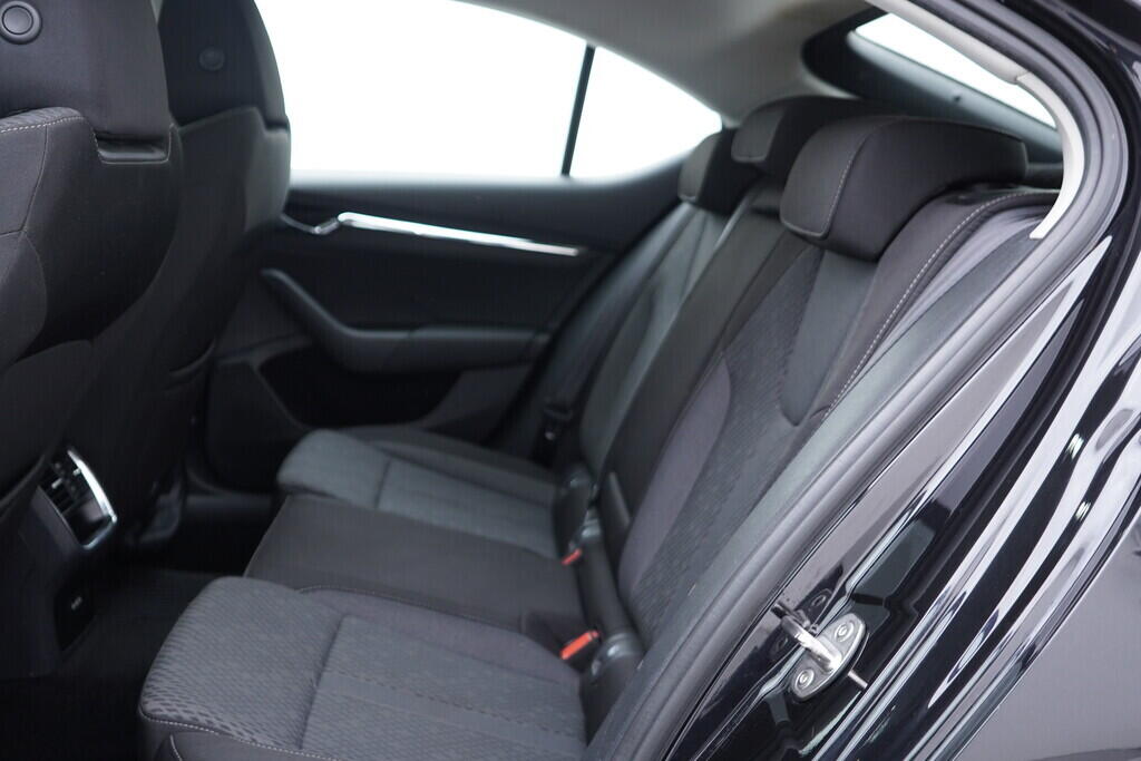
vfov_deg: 36.9
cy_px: 380
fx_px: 1141
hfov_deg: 53.1
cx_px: 570
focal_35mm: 36
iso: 320
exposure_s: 1/40
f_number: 2.8
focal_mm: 24
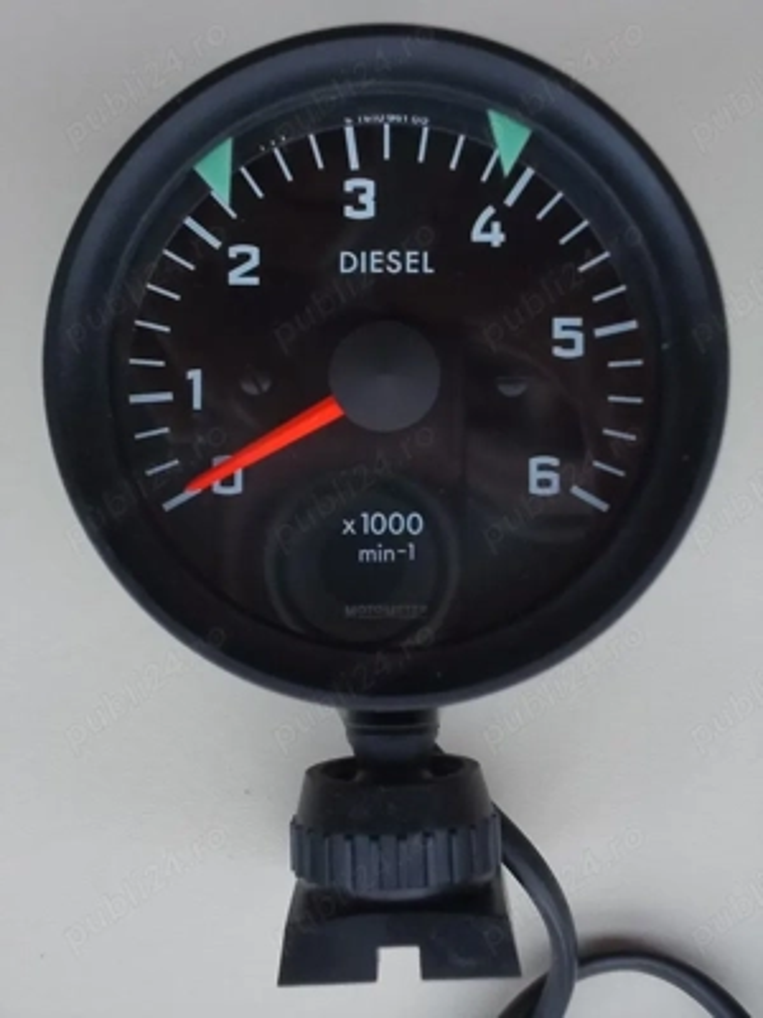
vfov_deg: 27.4
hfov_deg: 20.7
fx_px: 2087
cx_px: 382
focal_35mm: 71
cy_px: 509
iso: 200
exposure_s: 1/80
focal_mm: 10
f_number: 4.3
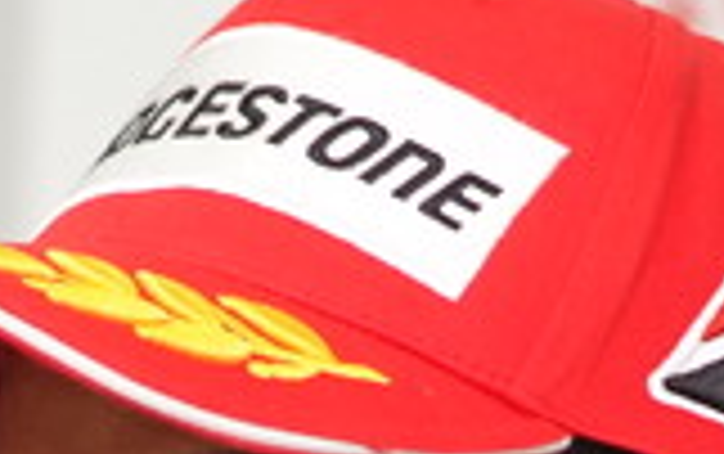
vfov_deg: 1.1
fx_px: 24255
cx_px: 130
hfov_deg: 1.7
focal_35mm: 1228
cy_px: 863
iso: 400
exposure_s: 1/125
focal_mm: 180
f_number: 2.8
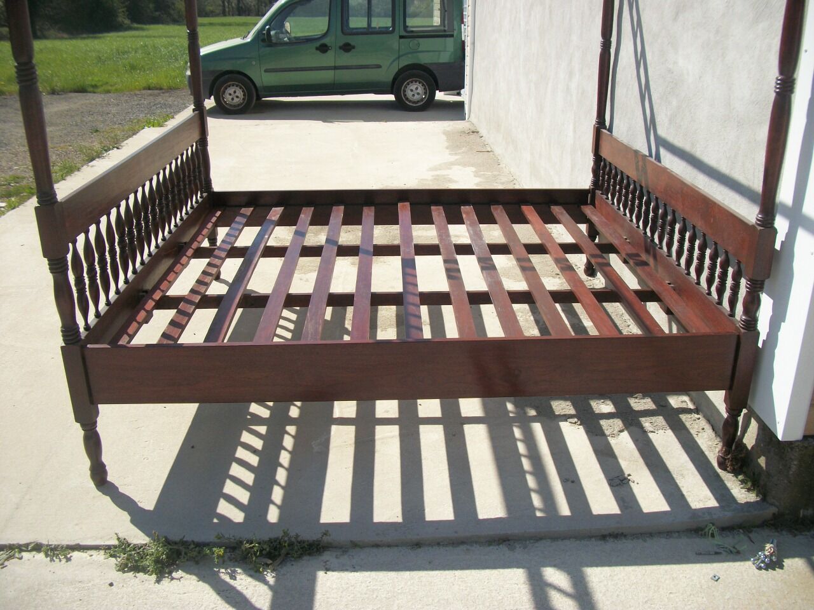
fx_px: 752
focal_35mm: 32
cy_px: 305
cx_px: 407
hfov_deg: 56.8
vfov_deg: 44.2
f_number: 8.8
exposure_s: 1/200
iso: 80
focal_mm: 5.7
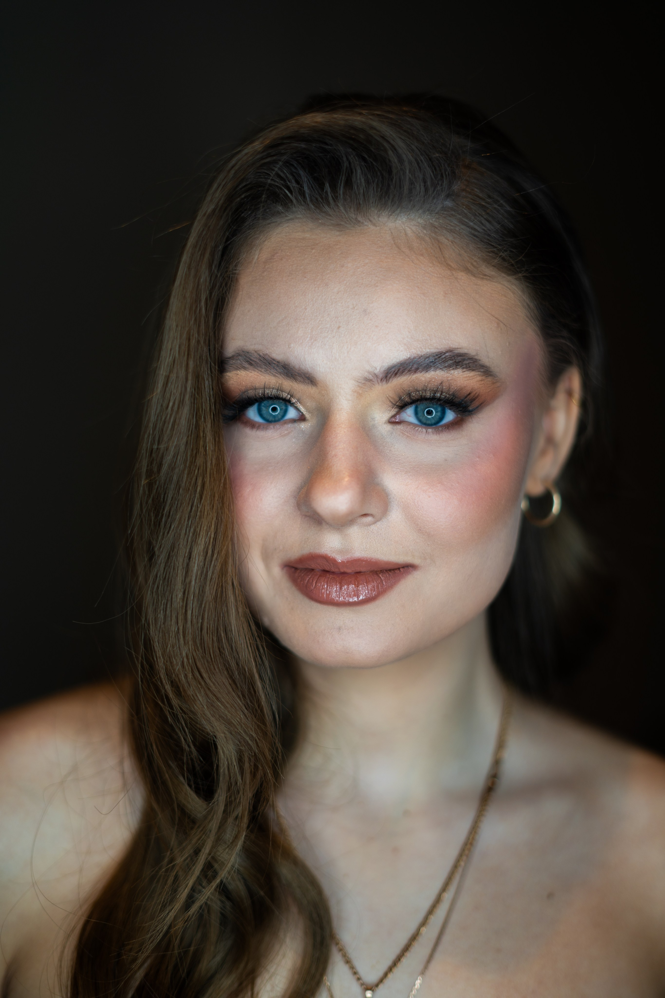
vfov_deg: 39.6
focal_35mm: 50
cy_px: 499
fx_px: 1385
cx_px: 332
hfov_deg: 27.0
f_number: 1.8
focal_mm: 50
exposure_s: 1/320
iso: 125
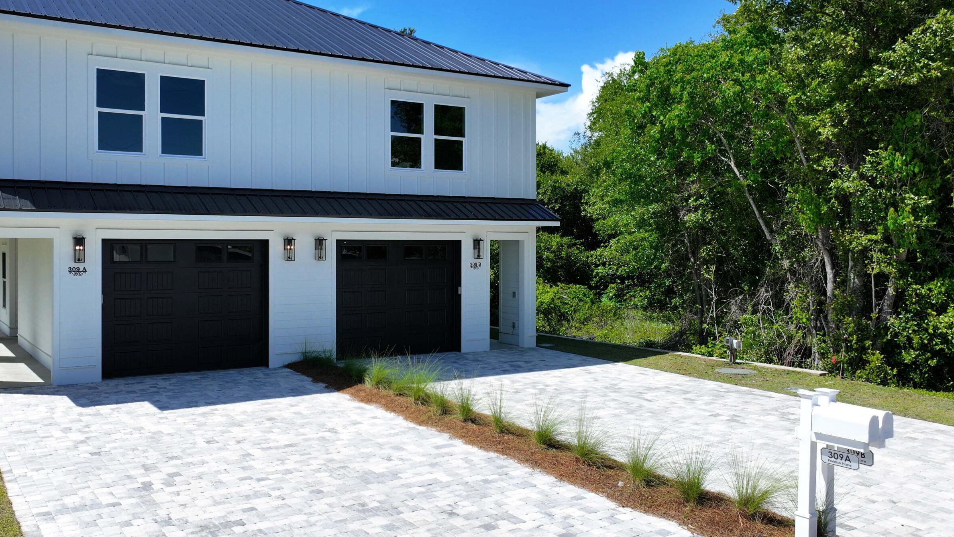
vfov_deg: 35.6
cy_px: 254
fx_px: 835
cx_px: 414
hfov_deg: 59.3
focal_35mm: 33
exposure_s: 1/2500
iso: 130
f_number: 2.8
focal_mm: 12.29
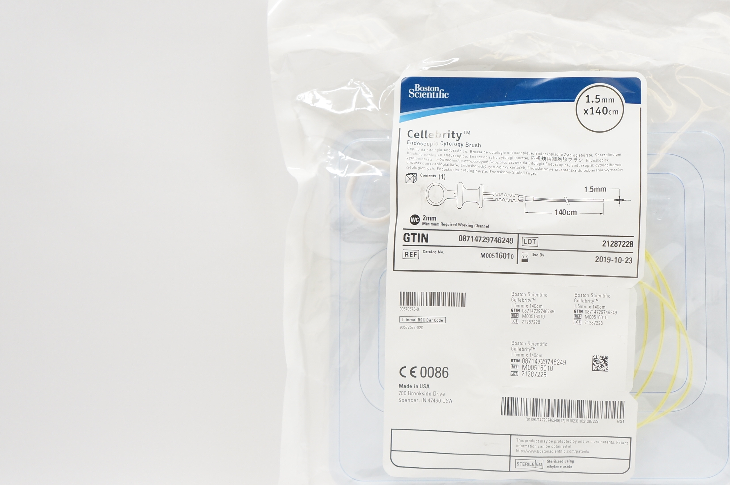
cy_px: 267
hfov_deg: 32.5
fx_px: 1231
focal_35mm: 61
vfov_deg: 22.3
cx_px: 528
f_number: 5
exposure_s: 1/80
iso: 400
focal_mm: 27
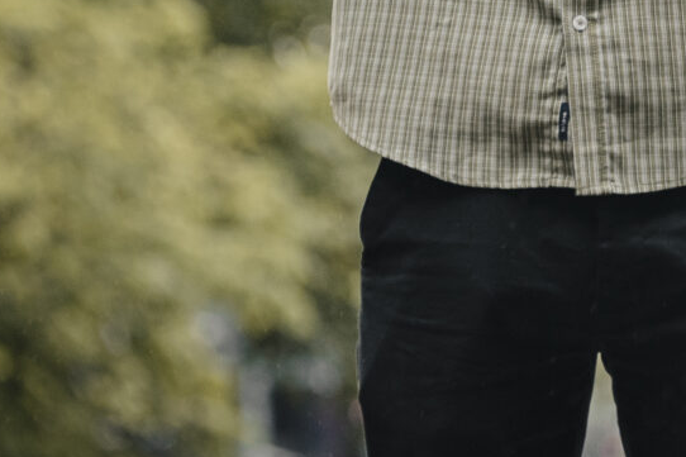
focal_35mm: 817
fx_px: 15563
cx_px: 1085
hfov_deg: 2.5
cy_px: -525
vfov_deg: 1.7
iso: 800
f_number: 4.5
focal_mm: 173
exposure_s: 1/500
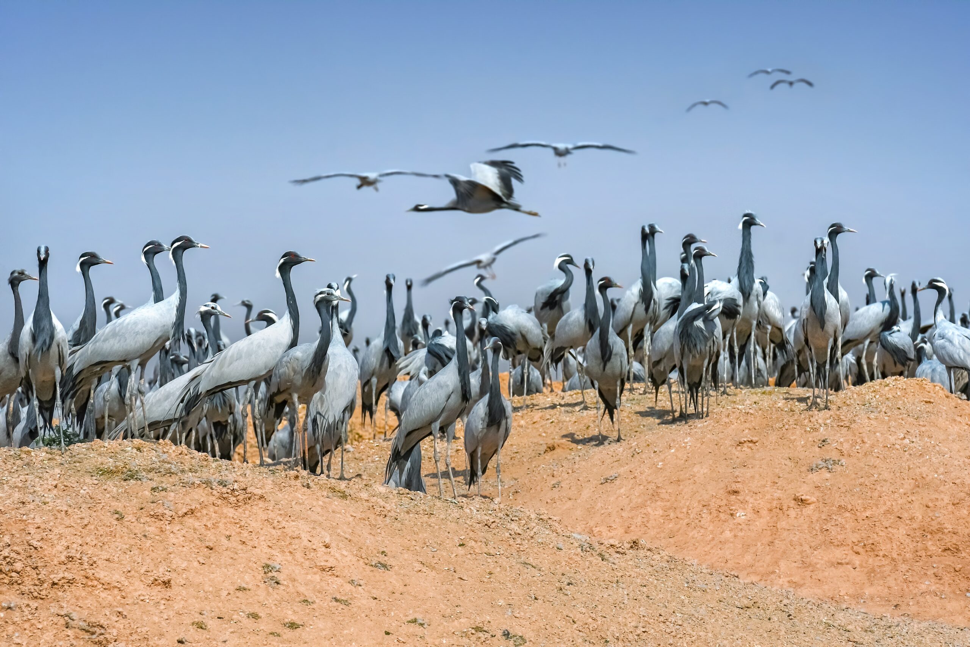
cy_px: 324
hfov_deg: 6.9
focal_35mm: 300
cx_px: 485
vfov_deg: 4.6
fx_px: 8083
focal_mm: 200
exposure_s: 1/1600
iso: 200
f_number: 11
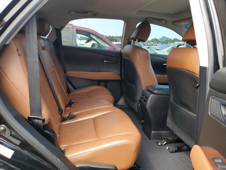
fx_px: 170
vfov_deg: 53.1
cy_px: 85
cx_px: 113
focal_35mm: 26
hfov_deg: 67.3
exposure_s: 1/244
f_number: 1.5
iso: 50
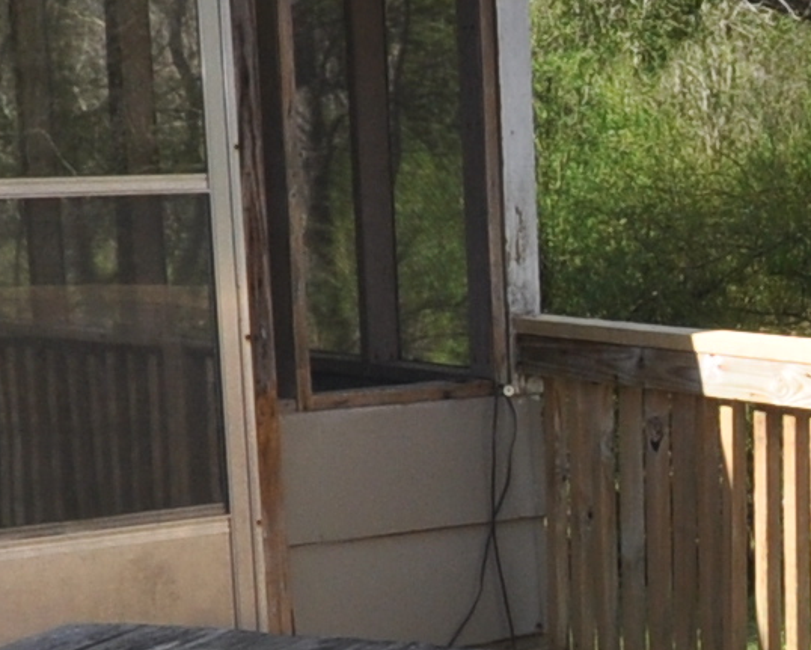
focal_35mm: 112
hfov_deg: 15.9
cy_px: 706
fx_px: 2690
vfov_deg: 13.5
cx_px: 1168
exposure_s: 1/200
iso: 200
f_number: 9
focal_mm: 10
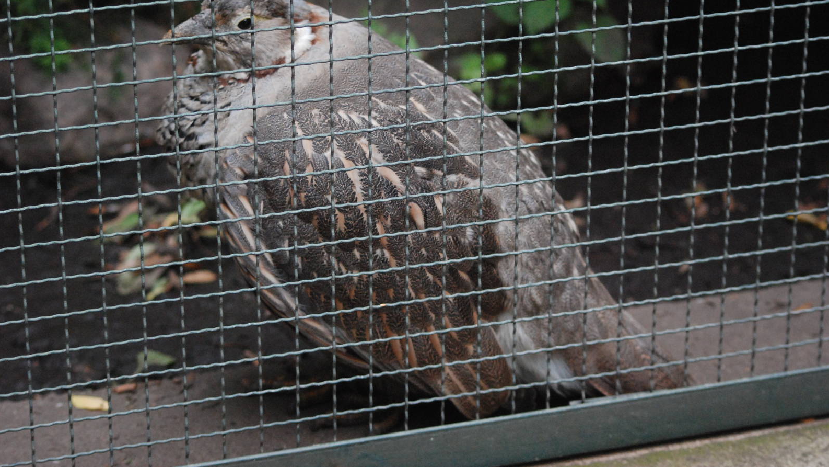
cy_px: 190
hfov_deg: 19.3
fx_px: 2440
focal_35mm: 111
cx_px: 417
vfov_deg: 10.9
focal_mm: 70
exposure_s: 1/160
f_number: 4
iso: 1600
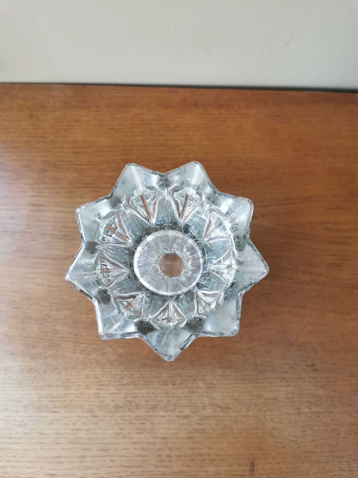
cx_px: 179
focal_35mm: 27
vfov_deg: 65.3
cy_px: 239
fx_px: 372
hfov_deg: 51.4
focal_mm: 5.56
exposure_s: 1/50
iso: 160
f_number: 1.6
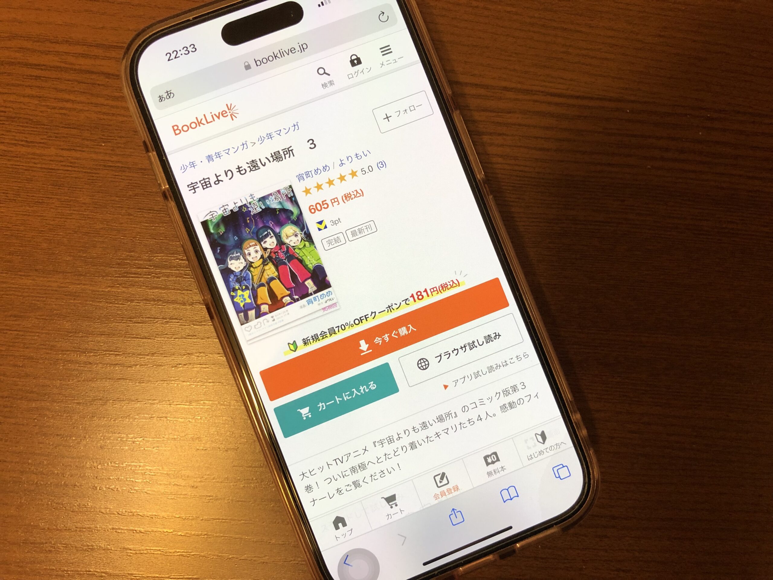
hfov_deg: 63.4
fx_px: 625
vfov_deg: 49.7
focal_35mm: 28
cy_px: 290
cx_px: 386
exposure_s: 1/25
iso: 40
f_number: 1.8
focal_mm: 3.99
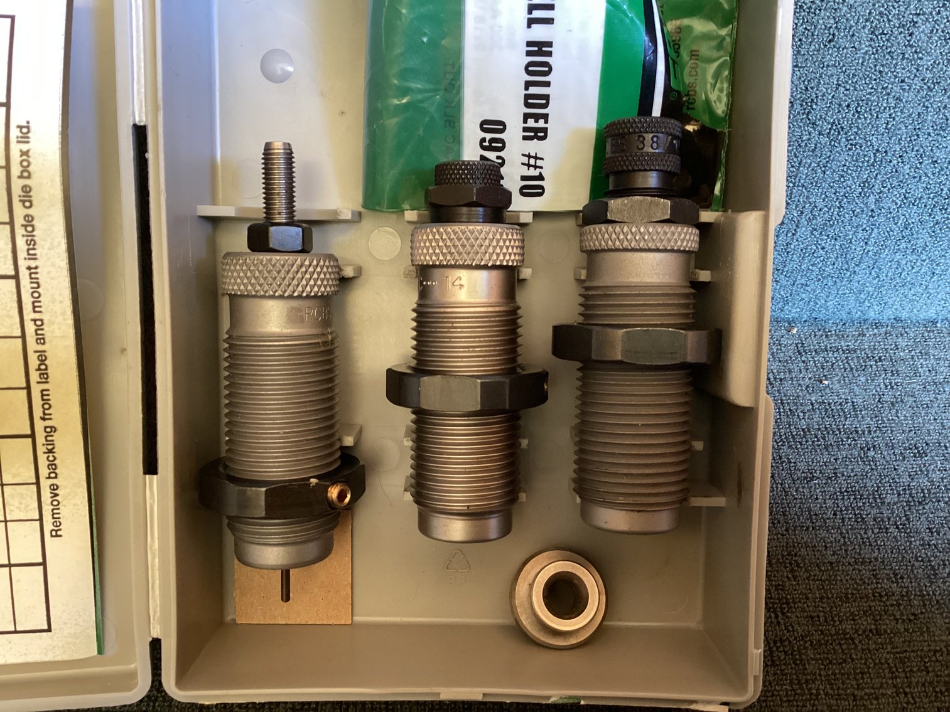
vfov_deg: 45.4
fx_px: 851
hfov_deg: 58.3
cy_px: 356
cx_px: 475
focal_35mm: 31
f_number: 2.4
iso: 320
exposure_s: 1/50
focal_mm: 3.3
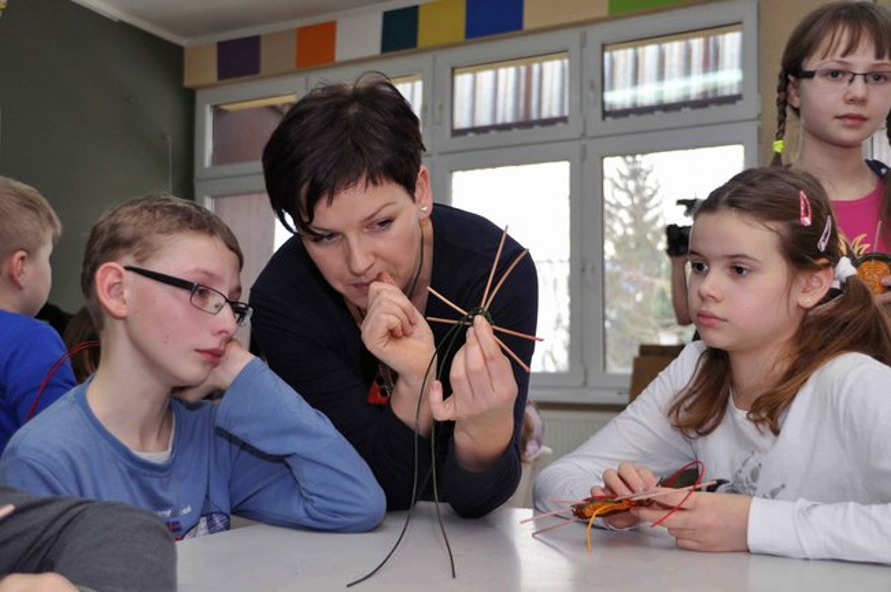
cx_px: 446
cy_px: 296
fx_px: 1187
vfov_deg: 28.0
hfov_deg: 41.2
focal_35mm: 48
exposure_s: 1/125
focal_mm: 32
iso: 720
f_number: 4.2
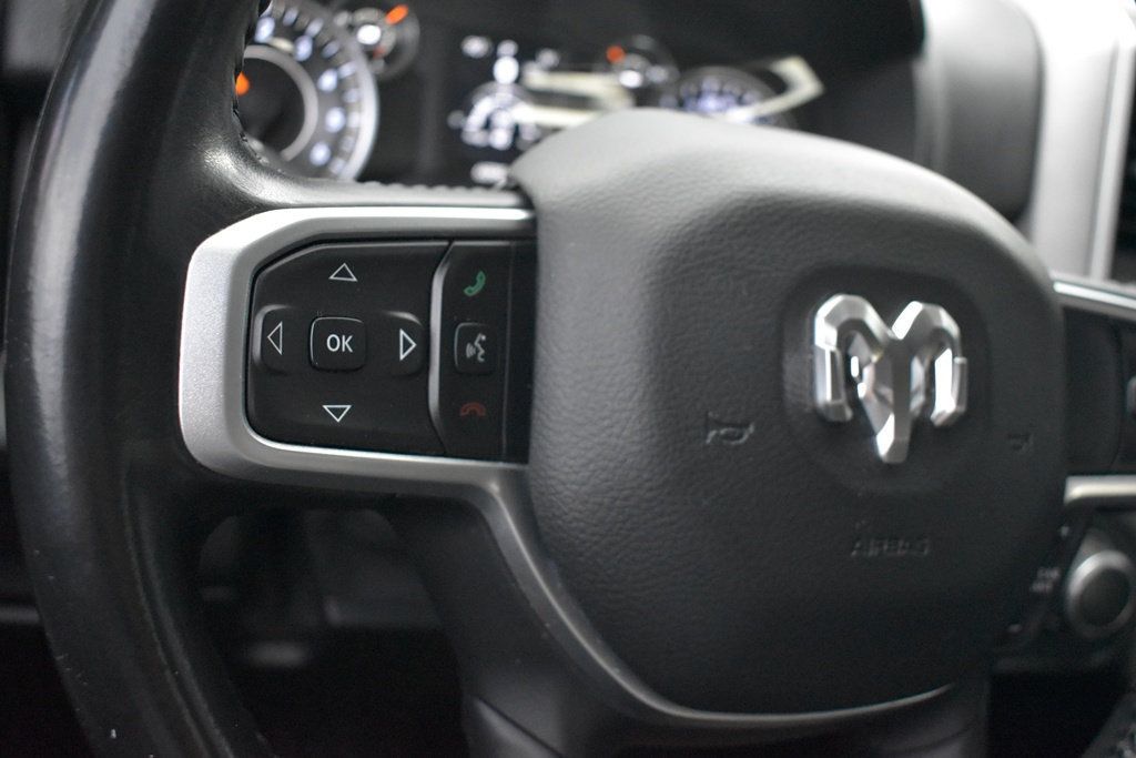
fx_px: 1089
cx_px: 568
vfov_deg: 38.4
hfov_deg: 55.1
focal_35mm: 34
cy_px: 379
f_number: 3.8
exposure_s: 1/125
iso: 4500
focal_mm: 23
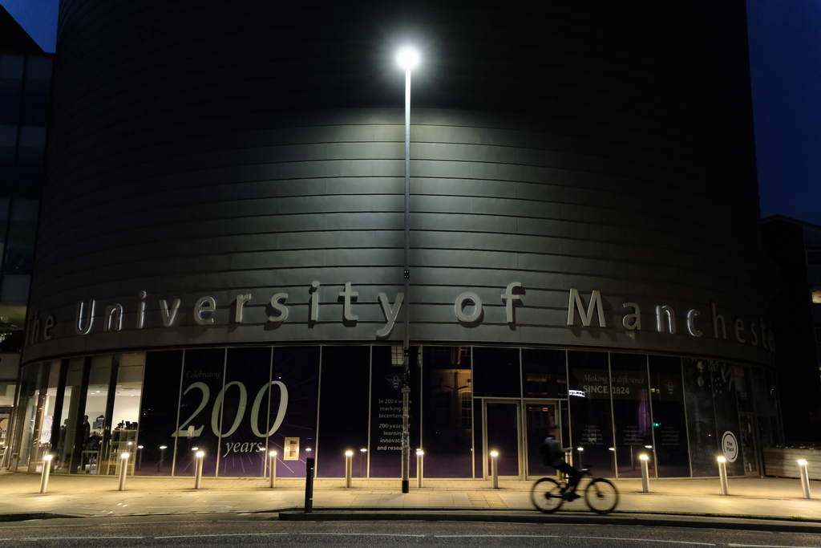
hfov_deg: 61.9
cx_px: 410
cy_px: 274
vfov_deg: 43.6
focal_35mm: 30
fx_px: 684
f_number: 2.8
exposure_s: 1/56
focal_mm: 20
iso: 3200
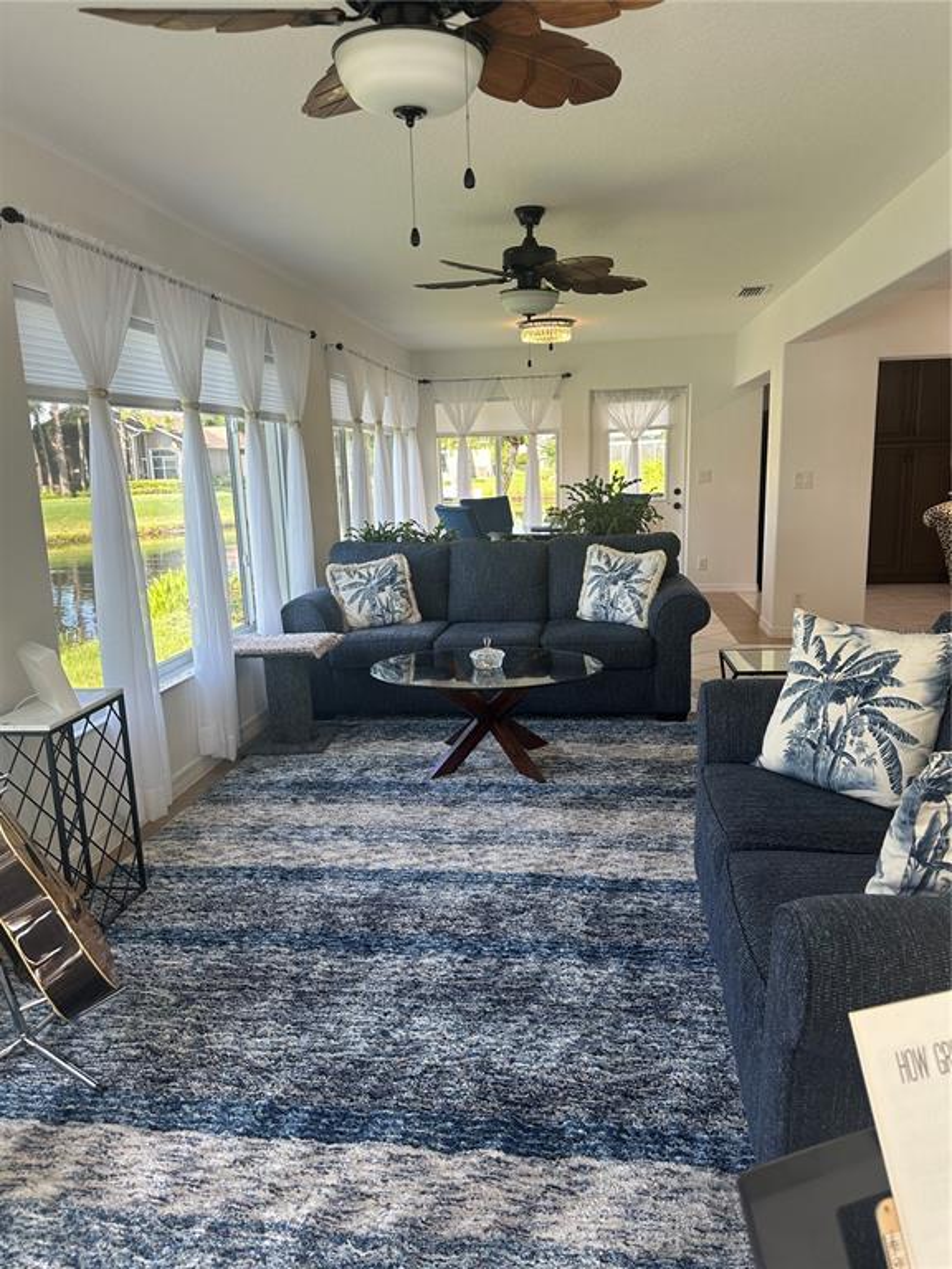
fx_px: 880
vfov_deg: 71.6
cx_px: 476
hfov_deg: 56.8
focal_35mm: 24
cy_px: 634
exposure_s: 1/120
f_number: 1.78
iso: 80
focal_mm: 6.86
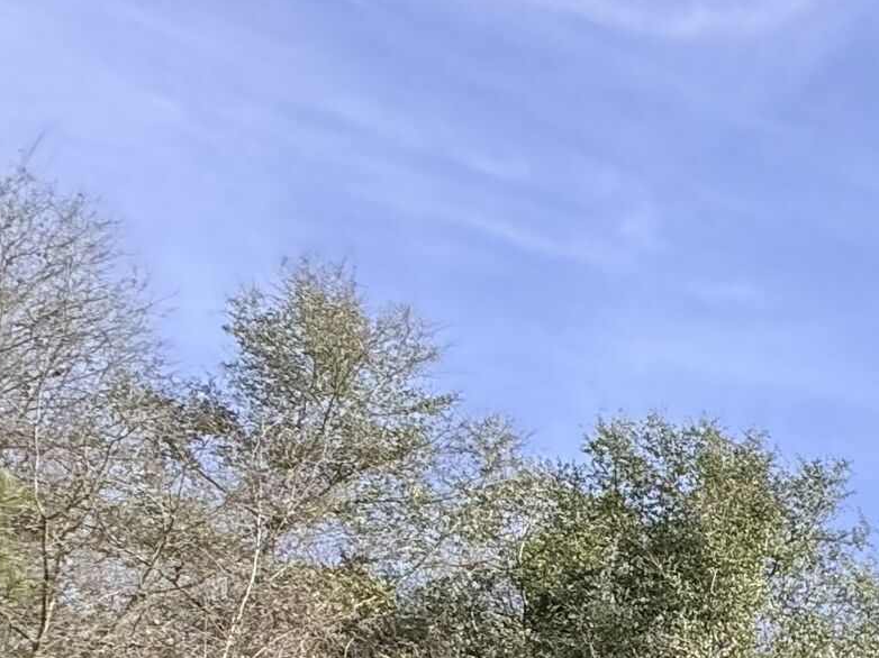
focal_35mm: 55
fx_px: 1396
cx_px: 1511
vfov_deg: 23.3
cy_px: 875
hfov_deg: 22.9
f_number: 2.2
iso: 50
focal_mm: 2.22
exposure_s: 1/928
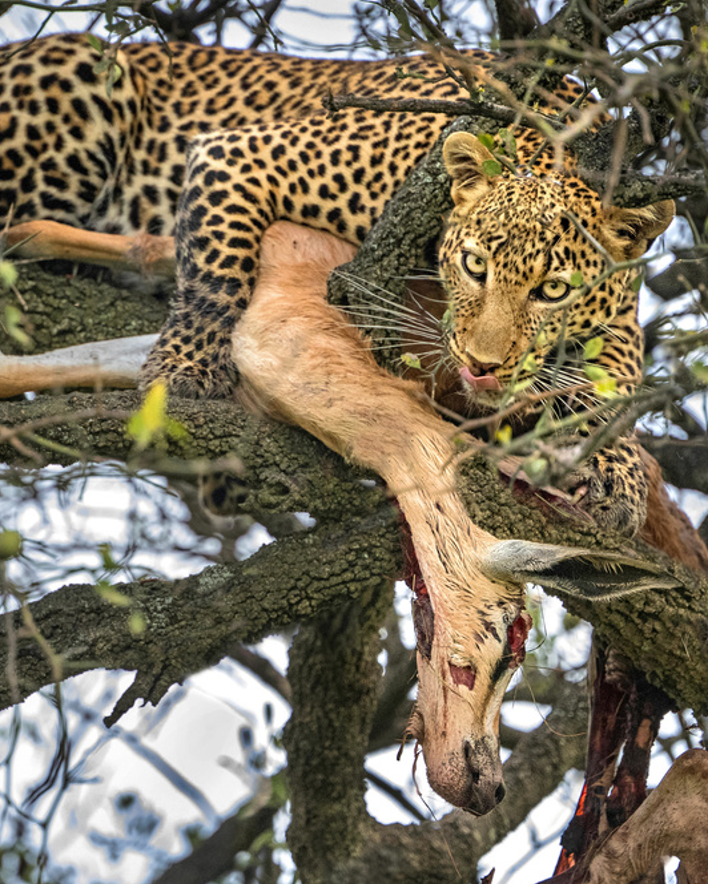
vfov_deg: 2.9
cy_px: 442
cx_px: 289
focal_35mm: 678
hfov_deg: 2.3
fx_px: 17759
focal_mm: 400
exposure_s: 1/1000
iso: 2500
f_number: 4
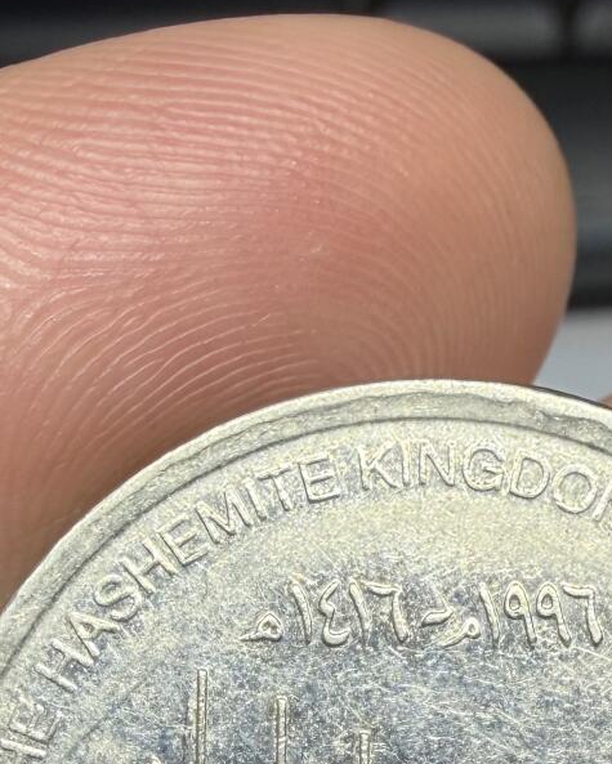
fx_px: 1742
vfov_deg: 24.1
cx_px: 375
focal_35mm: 77
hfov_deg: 19.9
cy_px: 670
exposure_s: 1/121
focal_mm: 2.22
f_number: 2.2
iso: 64
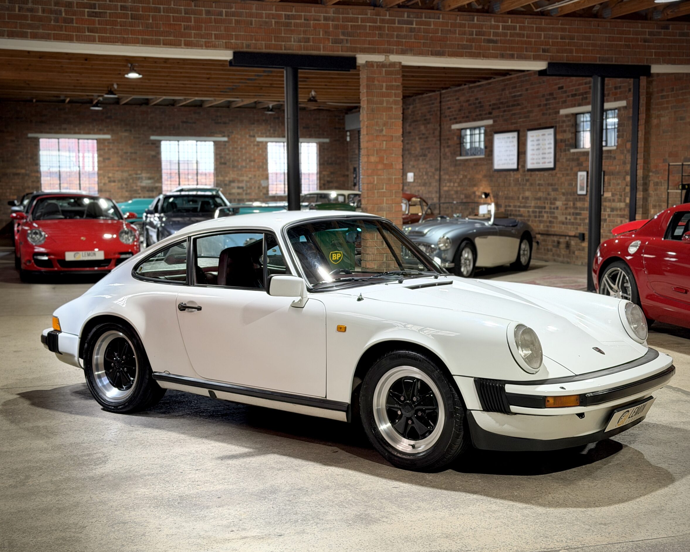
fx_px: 1041
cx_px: 352
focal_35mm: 51
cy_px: 276
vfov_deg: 29.7
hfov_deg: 36.7
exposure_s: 1/50
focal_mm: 6.76
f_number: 1.78
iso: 200
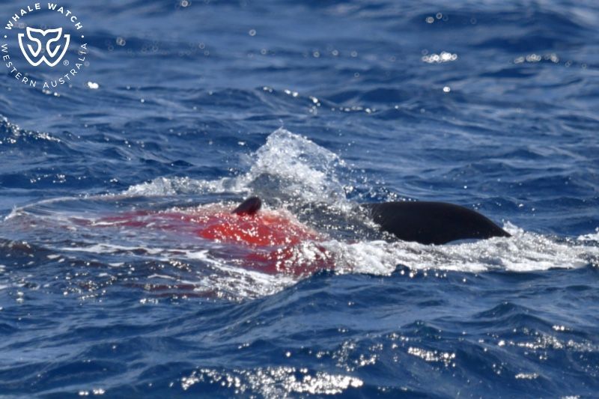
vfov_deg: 2.7
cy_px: 200
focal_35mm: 500
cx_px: 300
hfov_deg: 4.1
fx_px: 8317
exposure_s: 1/8000
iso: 900
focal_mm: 500
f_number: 6.3
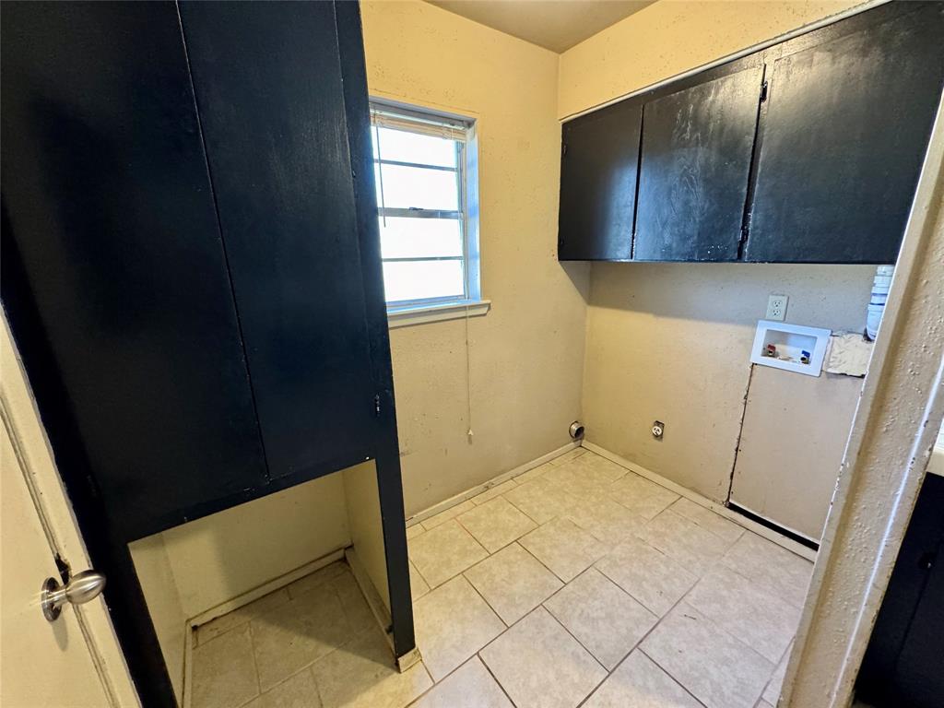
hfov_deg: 102.1
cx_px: 472
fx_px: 382
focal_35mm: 14
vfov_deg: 85.7
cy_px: 354
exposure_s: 1/60
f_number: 2.2
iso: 500
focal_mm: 2.22
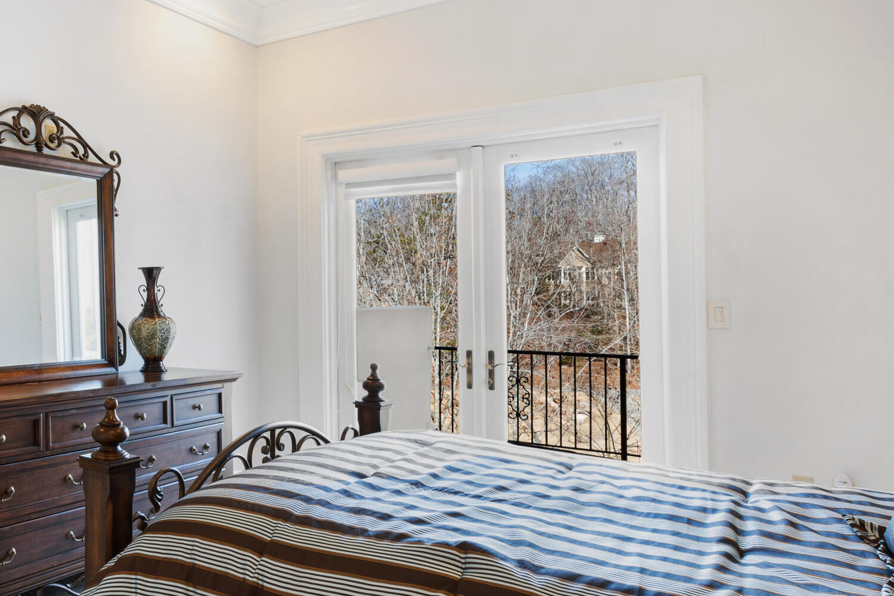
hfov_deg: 57.2
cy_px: 287
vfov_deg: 43.6
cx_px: 174
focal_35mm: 30
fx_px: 745
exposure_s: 1.3
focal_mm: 10
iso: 100
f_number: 8
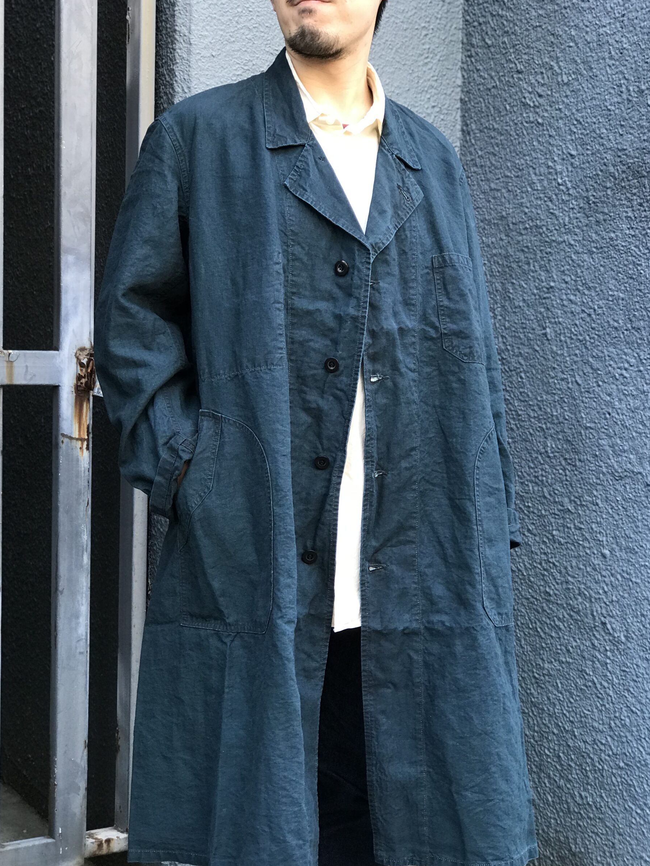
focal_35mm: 61
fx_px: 1527
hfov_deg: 24.0
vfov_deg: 31.7
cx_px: 310
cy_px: 456
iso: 32
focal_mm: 6.6
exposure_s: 1/50
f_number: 2.8
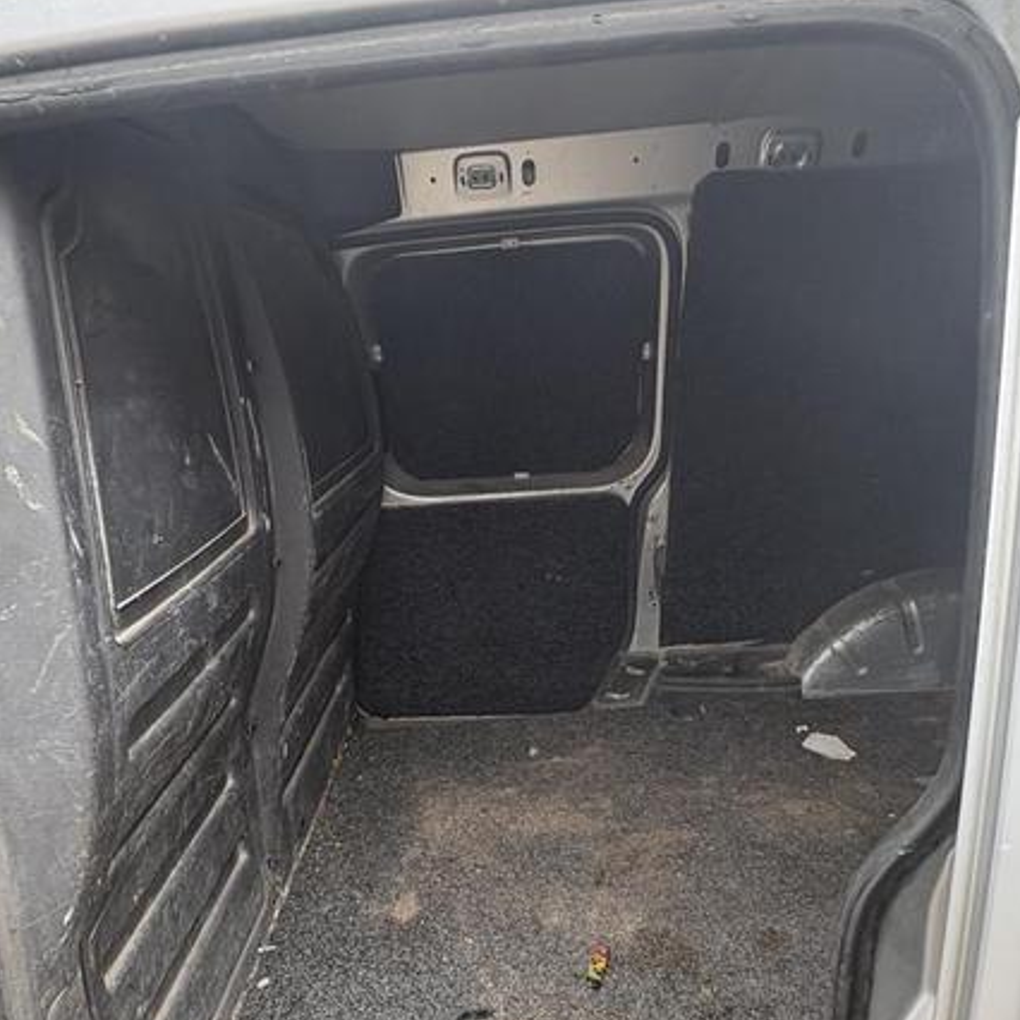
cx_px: 496
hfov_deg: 60.9
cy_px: 663
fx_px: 867
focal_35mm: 26
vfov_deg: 59.8
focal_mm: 2.22
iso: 125
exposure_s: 1/99
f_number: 2.2
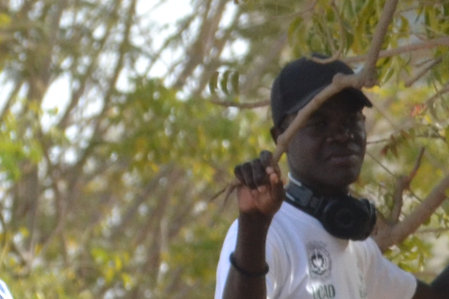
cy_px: 653
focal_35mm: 833
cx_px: 981
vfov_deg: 1.6
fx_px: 10389
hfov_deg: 2.5
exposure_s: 1/800
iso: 800
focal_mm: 102
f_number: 7.1
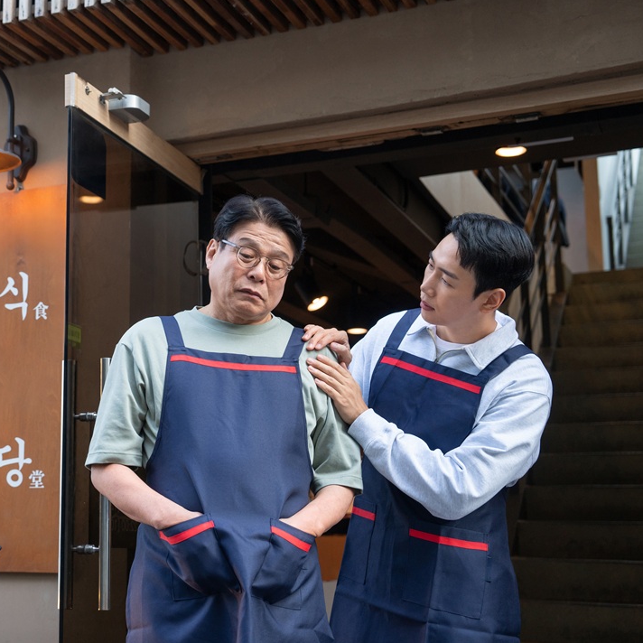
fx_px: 1219
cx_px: 158
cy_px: 322
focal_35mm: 58
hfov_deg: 29.1
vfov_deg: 29.6
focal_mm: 45
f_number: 3.5
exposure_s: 1/250
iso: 500
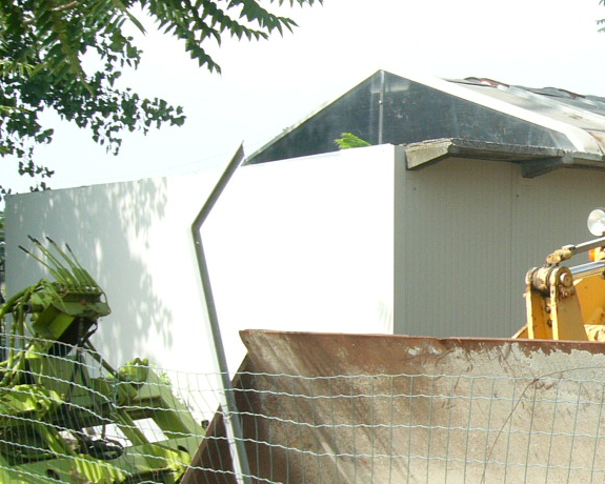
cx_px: 663
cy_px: 319
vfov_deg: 20.1
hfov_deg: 23.5
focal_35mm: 76
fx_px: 1361
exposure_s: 1/50
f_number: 8
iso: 50
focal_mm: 5.8
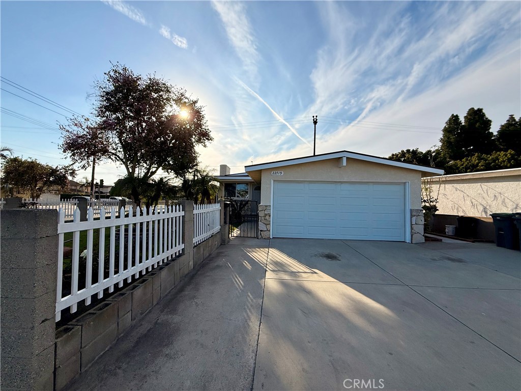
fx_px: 211
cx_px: 260
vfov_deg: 85.7
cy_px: 196
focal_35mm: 14
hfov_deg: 102.1
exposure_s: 1/5155
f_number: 2.2
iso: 64
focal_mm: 2.22
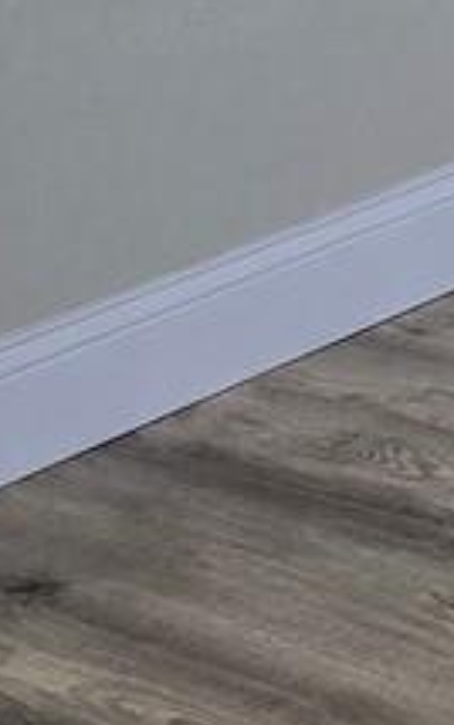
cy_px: -407
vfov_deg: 17.8
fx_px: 2036
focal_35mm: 103
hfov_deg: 8.6
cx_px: 1653
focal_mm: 2.2
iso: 50
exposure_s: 1/133
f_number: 2.2
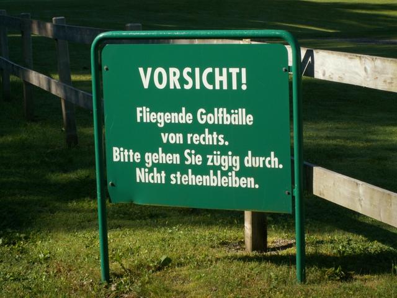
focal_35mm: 114
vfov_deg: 13.0
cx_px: 198
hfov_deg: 17.3
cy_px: 149
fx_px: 1307
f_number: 8
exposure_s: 1/100
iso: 50
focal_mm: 18.62
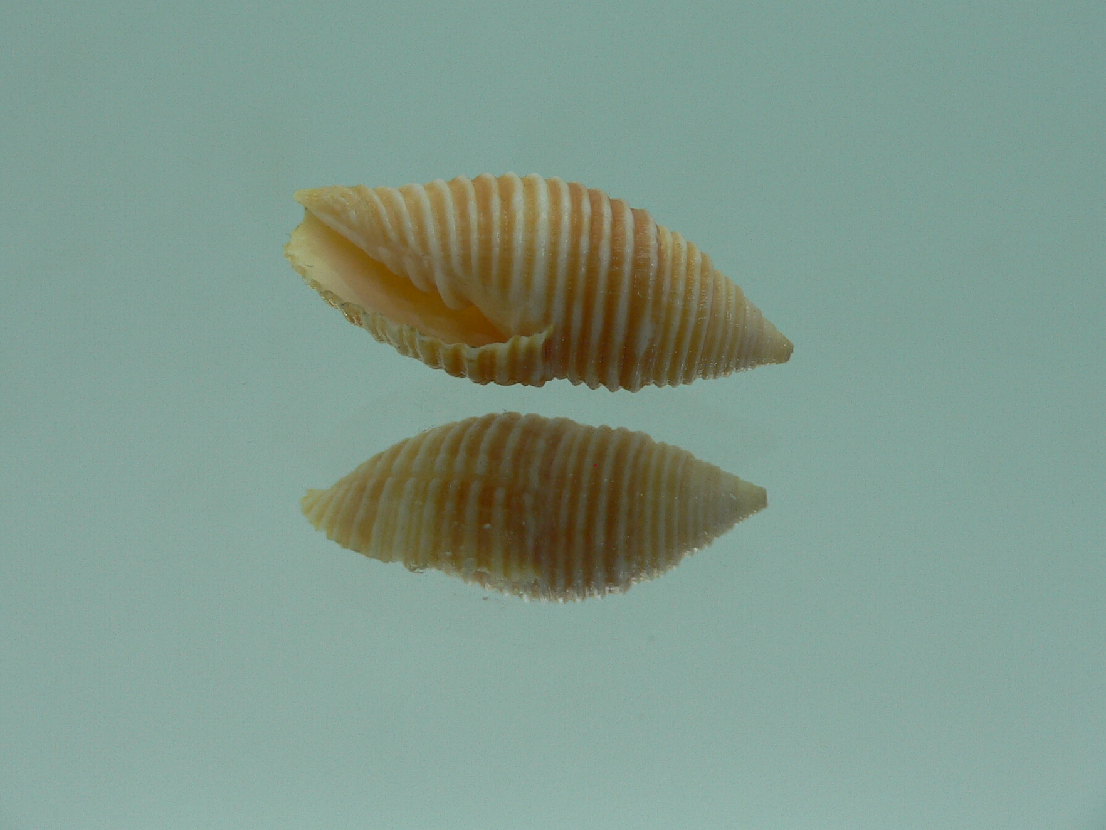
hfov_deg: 46.8
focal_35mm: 40
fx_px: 1278
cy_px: 372
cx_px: 525
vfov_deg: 35.9
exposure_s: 1/80
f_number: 2.8
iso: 80
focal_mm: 4.6
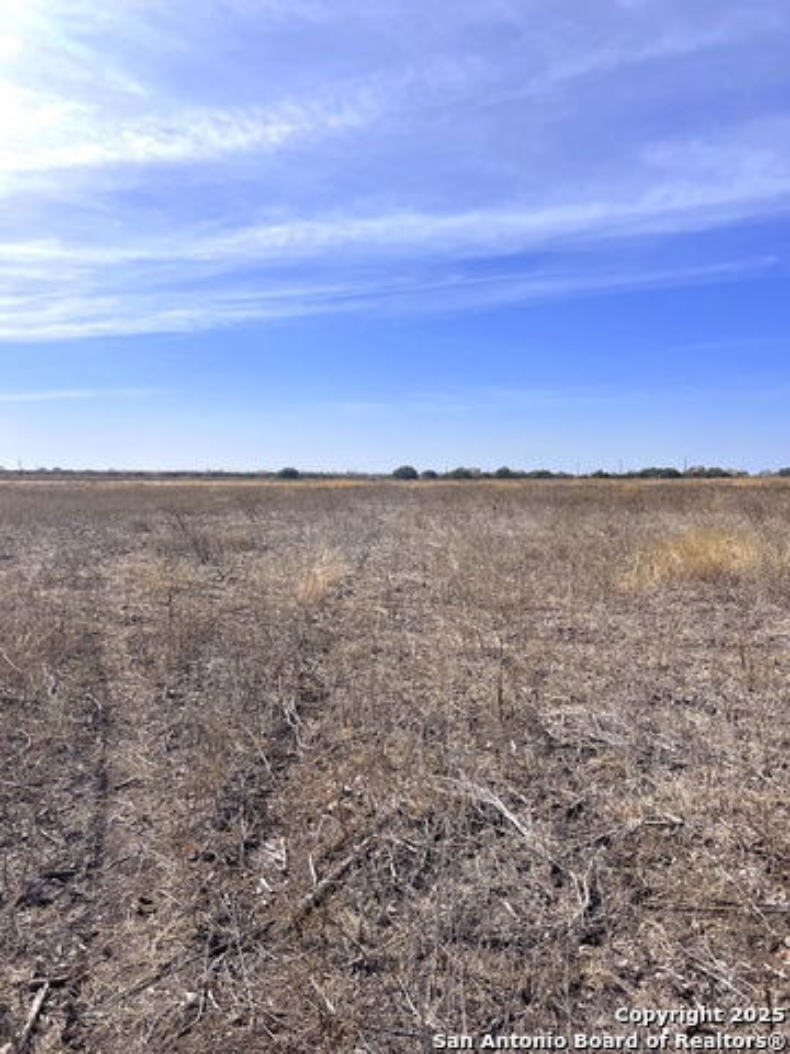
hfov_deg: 53.1
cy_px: 527
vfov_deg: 67.3
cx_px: 395
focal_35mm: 26
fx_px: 791
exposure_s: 1/7463
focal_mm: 5.7
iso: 50
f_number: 1.5
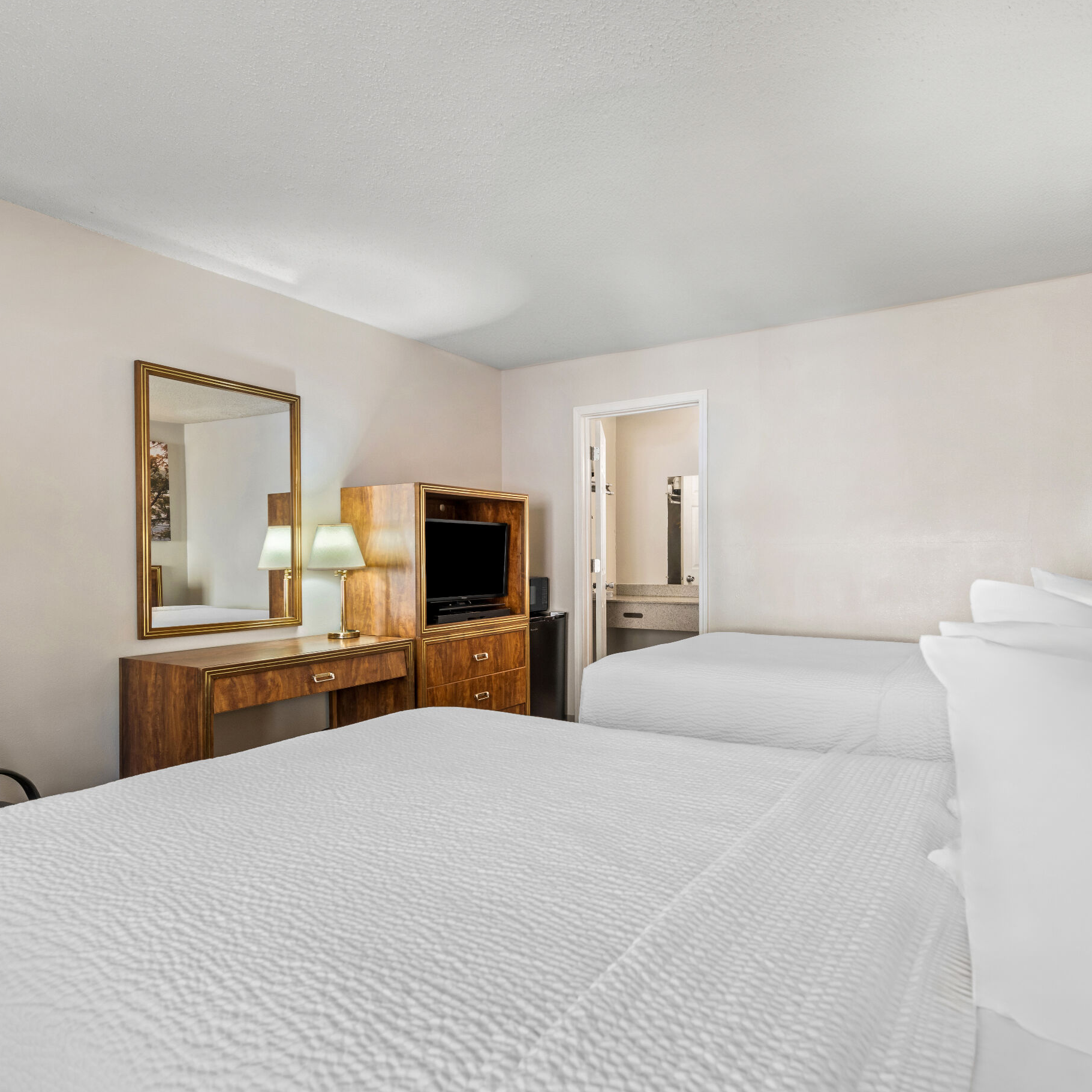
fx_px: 749
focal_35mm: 21
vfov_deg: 72.1
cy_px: 539
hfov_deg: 72.0
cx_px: 598
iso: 320
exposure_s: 1/1.25
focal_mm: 15
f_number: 8
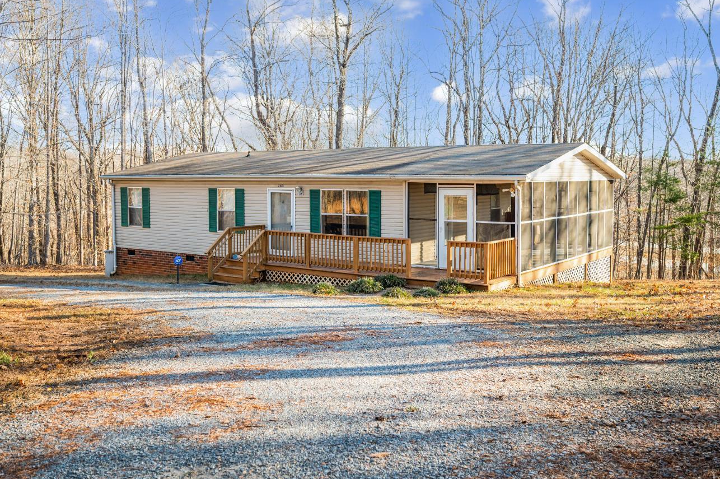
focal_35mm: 35
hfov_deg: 54.4
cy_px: 211
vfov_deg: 37.7
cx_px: 339
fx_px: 699
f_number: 4
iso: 200
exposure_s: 1/250
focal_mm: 30
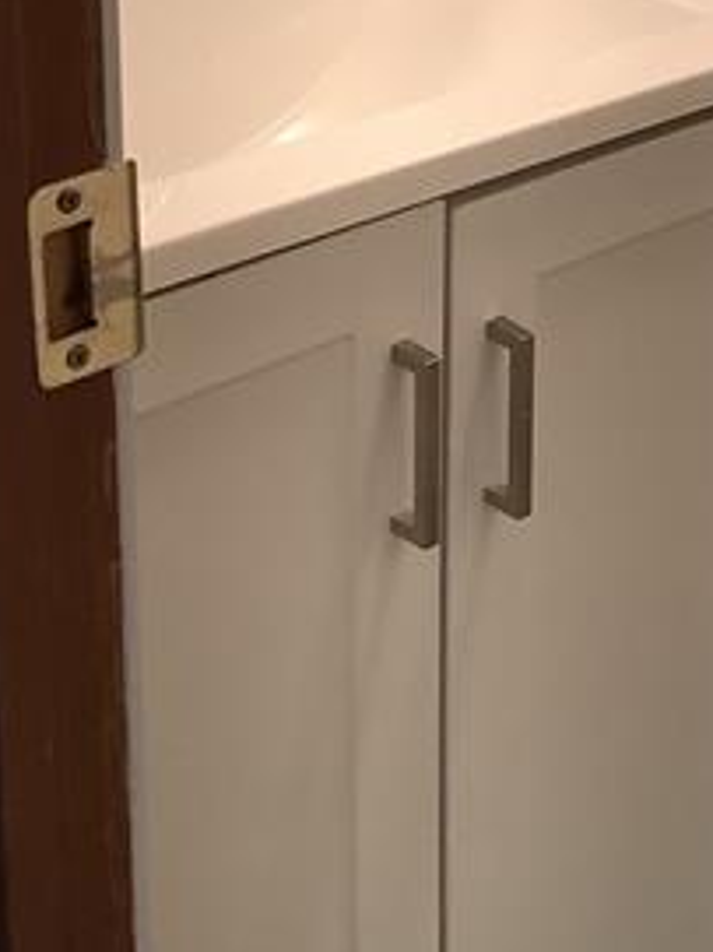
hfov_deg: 16.1
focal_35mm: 88
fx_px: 2419
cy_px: -246
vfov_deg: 20.5
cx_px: 868
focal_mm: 3.3
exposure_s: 1/50
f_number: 2.4
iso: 200
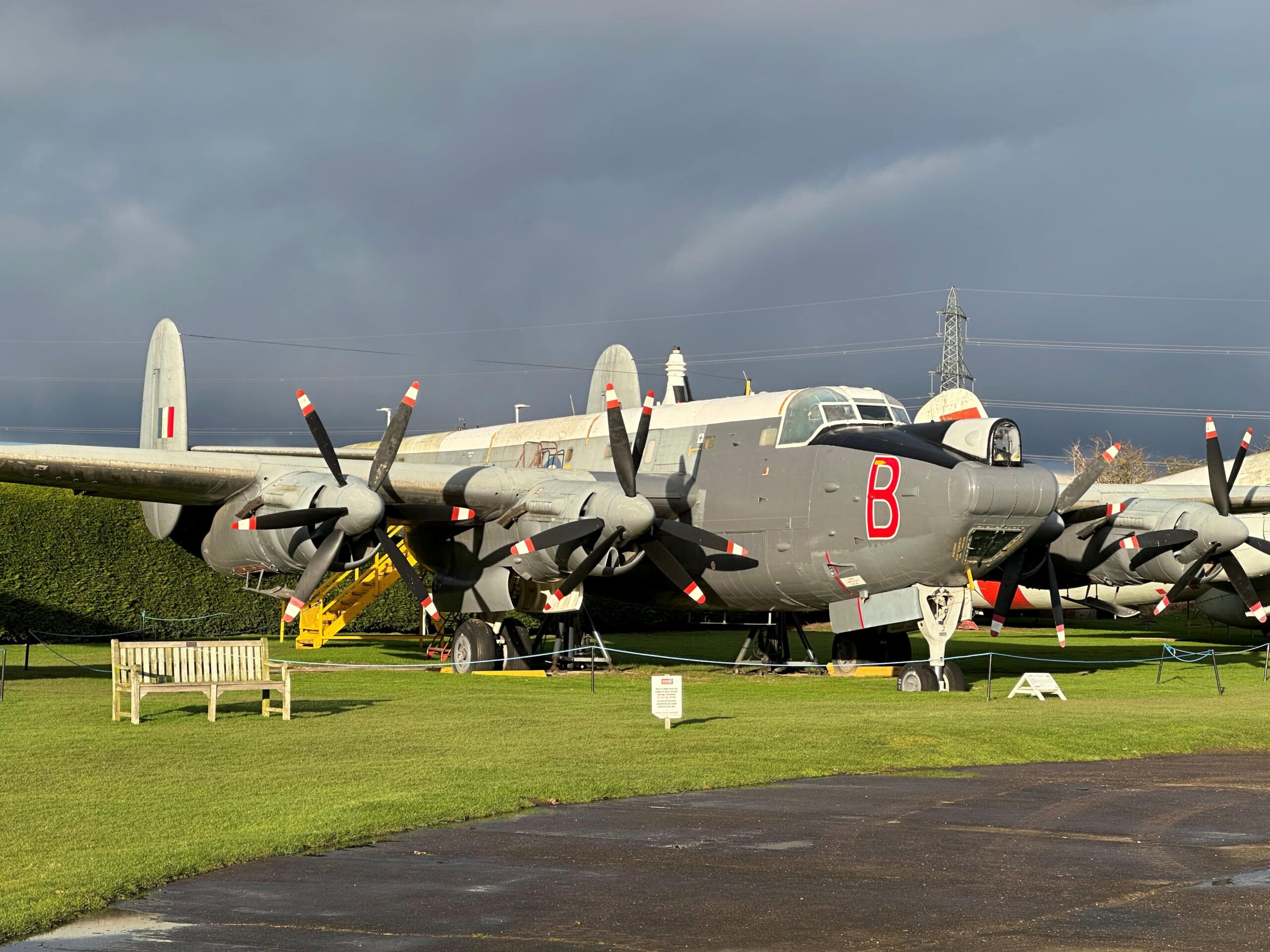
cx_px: 635
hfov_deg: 25.3
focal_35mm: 77
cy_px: 476
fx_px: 2825
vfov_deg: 19.1
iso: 32
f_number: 2.8
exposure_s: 1/281
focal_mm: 9
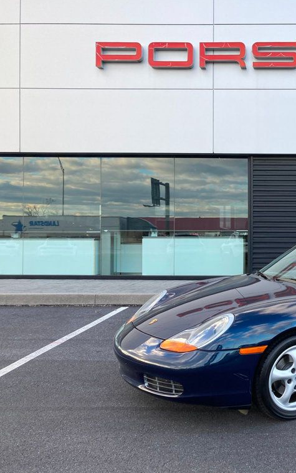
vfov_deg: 49.3
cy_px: 237
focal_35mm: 40
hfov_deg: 29.7
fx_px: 516
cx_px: 299
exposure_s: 1/172
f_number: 1.8
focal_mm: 3.99
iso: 20
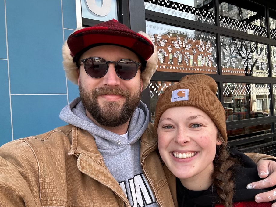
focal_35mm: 26
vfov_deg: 53.0
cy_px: 108
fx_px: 207
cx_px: 146
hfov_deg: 67.3
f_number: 1.9
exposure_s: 1/121
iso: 25
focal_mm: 2.69
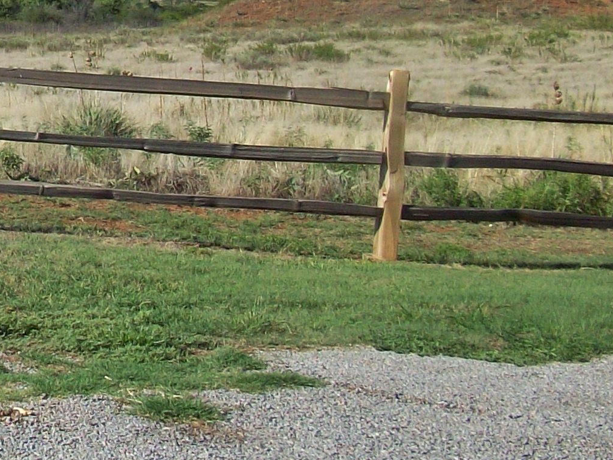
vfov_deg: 13.8
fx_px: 1824
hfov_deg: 17.5
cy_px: -135
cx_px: -244
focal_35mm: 103
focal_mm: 5.7
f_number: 5.5
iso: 80
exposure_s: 1/494
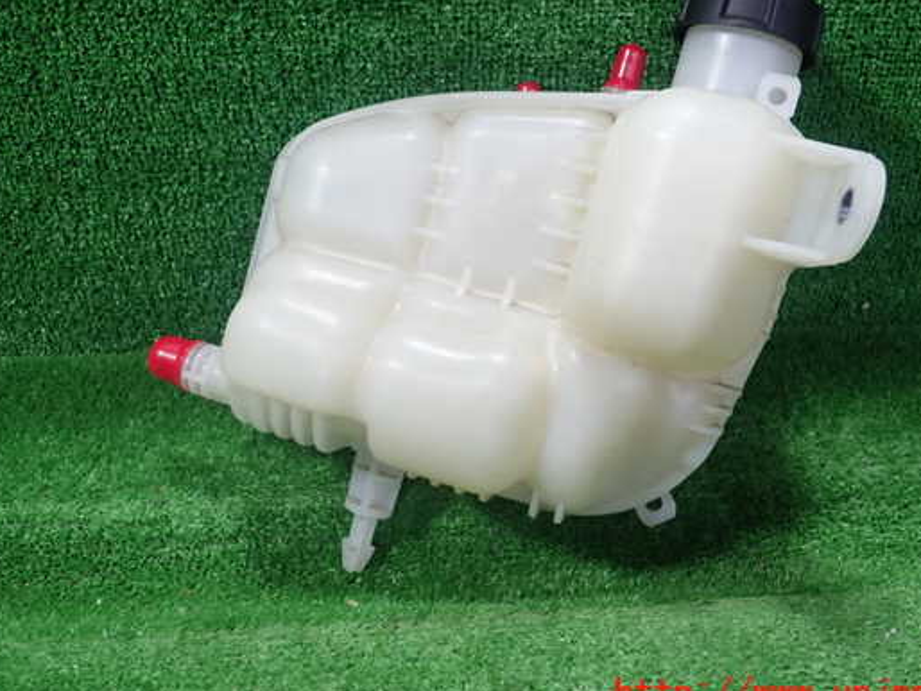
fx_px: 932
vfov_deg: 40.7
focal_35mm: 35
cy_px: 315
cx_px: 482
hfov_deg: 52.6
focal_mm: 5.5
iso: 320
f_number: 2.3
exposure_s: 1/125
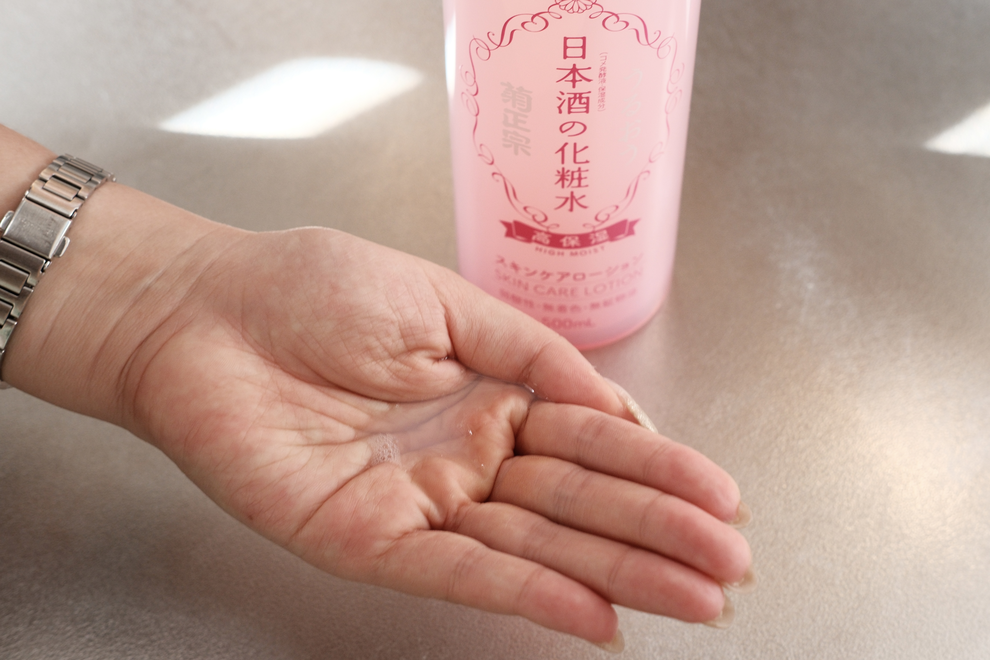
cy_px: 330
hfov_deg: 37.5
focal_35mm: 53
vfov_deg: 25.5
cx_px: 495
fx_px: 1457
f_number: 6.4
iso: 1000
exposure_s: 1/5.3
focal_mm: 35
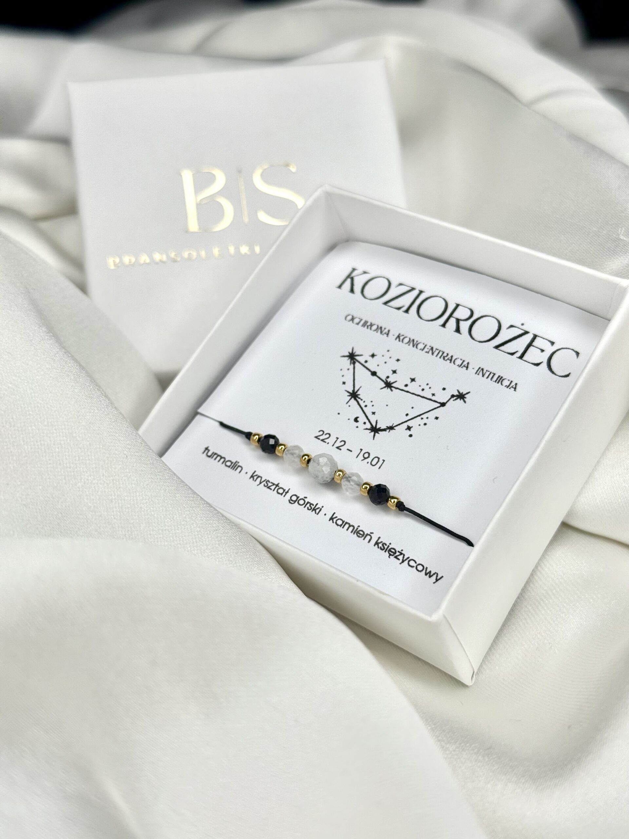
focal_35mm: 48
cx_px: 314
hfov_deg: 30.3
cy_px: 420
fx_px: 1163
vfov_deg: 39.7
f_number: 1.78
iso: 64
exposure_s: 1/1353
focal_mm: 6.76
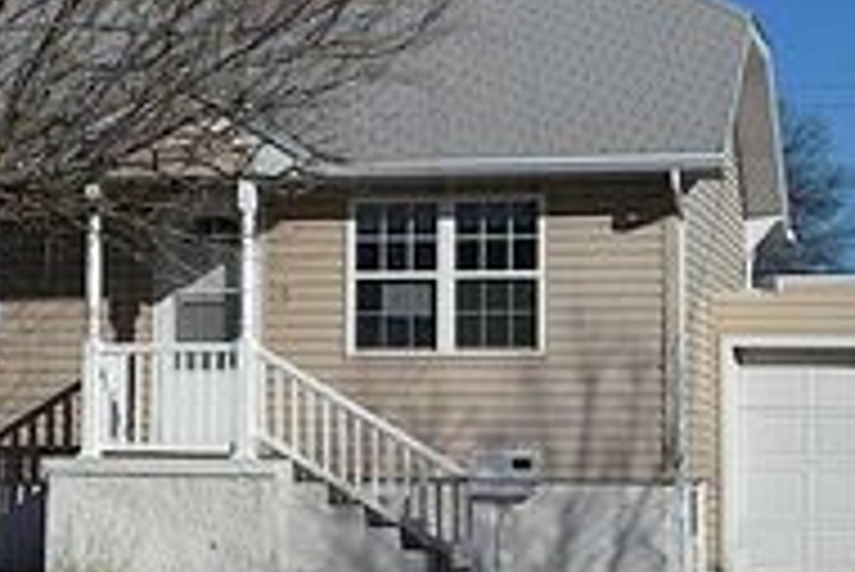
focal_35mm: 104
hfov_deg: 19.6
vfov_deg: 13.2
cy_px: 342
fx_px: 2472
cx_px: 428
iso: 720
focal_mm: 10.1
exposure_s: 1/4219
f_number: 8.2
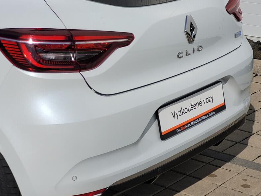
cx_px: 116
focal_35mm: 98
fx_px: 739
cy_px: 88
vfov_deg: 15.1
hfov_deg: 20.0
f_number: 2.4
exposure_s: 1/2913
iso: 25
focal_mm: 7.12
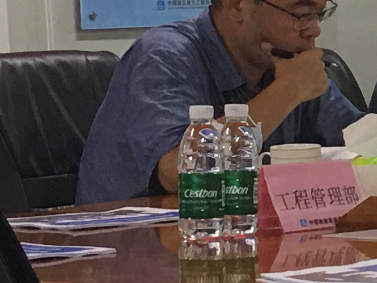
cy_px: 176
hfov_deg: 8.8
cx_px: 920
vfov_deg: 7.3
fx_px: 2211
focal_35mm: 203
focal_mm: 4.15
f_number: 2.2
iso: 40
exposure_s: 1/17
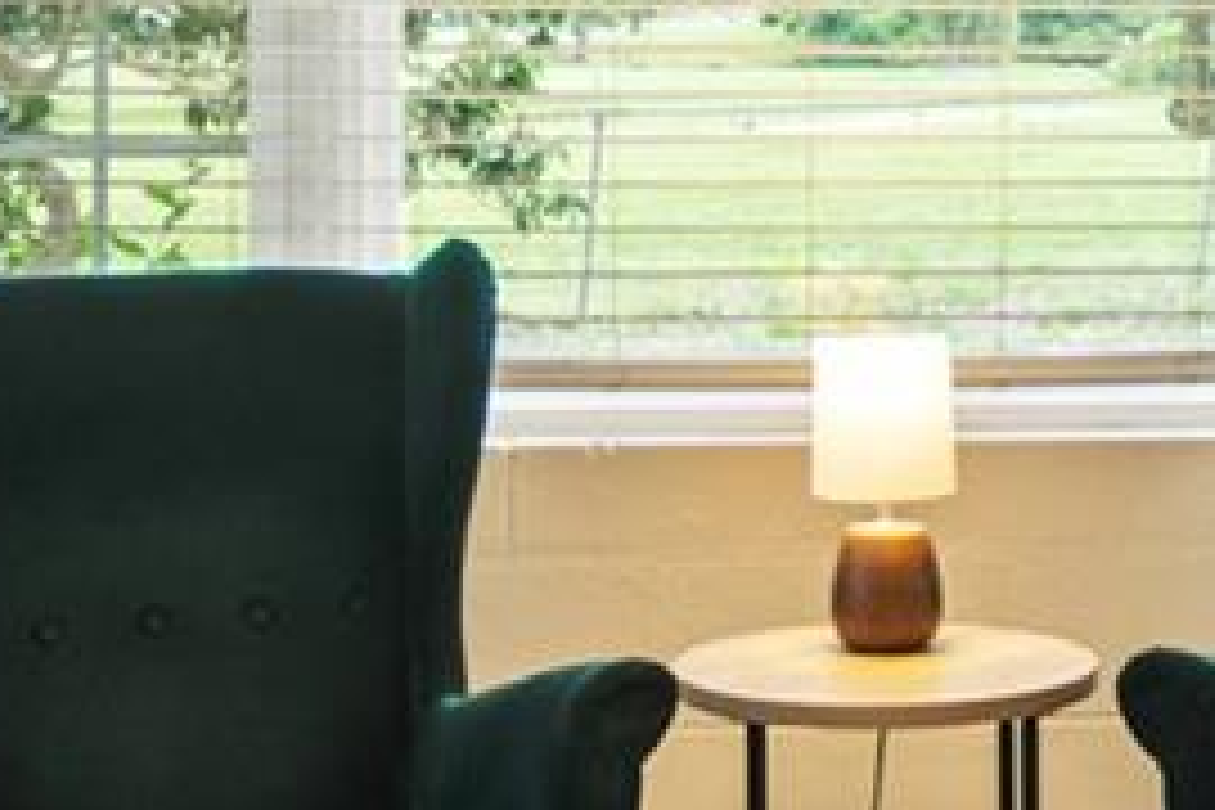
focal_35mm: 89
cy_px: -22
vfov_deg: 15.1
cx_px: 1089
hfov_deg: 22.3
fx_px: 3004
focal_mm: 10
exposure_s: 1/3
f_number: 4
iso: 100
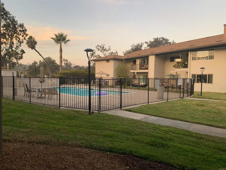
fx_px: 170
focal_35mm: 26
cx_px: 113
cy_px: 85
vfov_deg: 53.1
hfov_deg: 67.3
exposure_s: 1/121
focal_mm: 4.25
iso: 64
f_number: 1.8
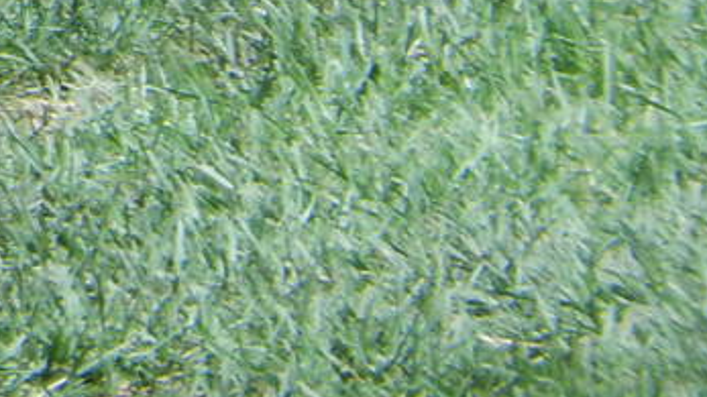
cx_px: -864
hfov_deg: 1.1
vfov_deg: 0.6
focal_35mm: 1922
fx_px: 36023
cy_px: -711
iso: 180
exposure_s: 1/250
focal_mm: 68.7
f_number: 6.2
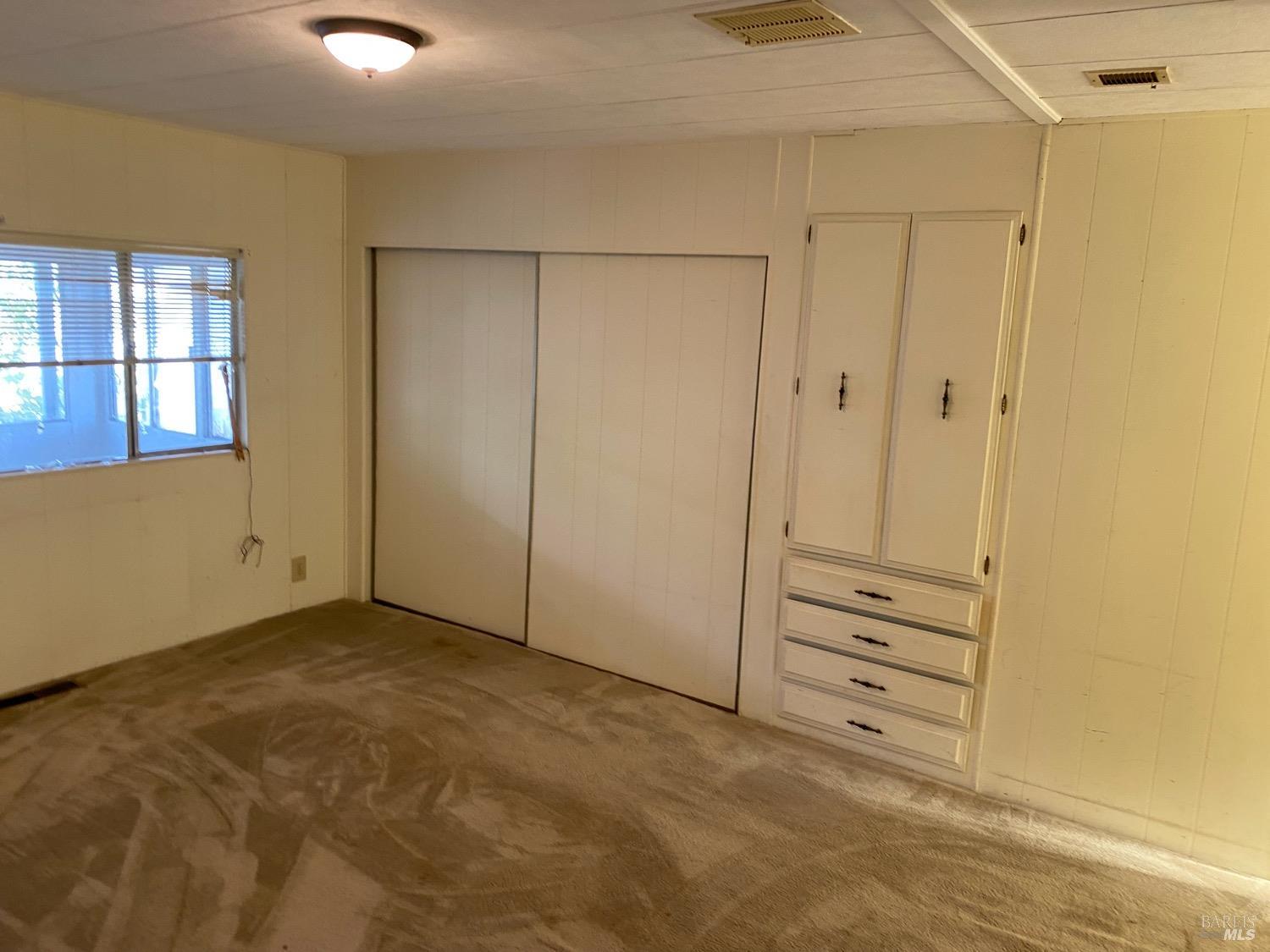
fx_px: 954
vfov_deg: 53.1
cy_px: 476
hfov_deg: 67.3
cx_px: 635
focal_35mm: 26
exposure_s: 1/60
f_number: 1.8
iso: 100
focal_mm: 4.25
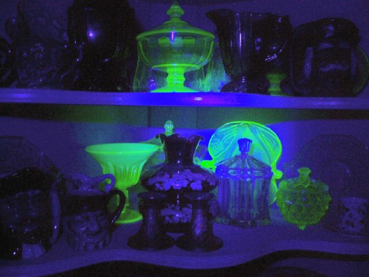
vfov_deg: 40.7
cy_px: 138
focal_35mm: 35
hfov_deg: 52.6
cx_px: 184
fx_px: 373
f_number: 2.8
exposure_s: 1/8
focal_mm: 6
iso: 140
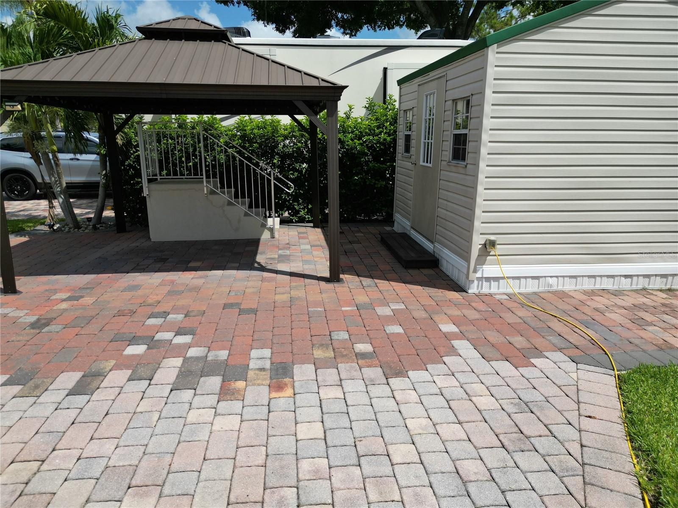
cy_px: 254
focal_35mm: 24
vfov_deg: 56.8
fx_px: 470
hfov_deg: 71.6
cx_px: 339
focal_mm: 6.72
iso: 110
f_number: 1.7
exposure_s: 1/4000
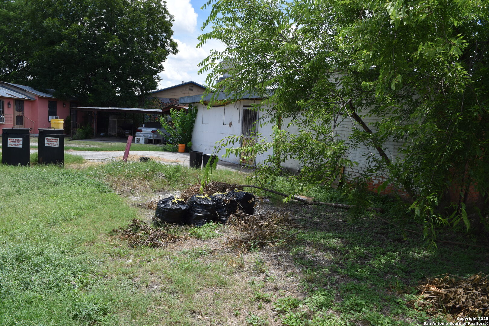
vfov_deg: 47.9
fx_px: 367
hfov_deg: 67.4
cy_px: 163
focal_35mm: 27
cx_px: 244
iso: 200
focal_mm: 18
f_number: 9
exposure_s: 1/320
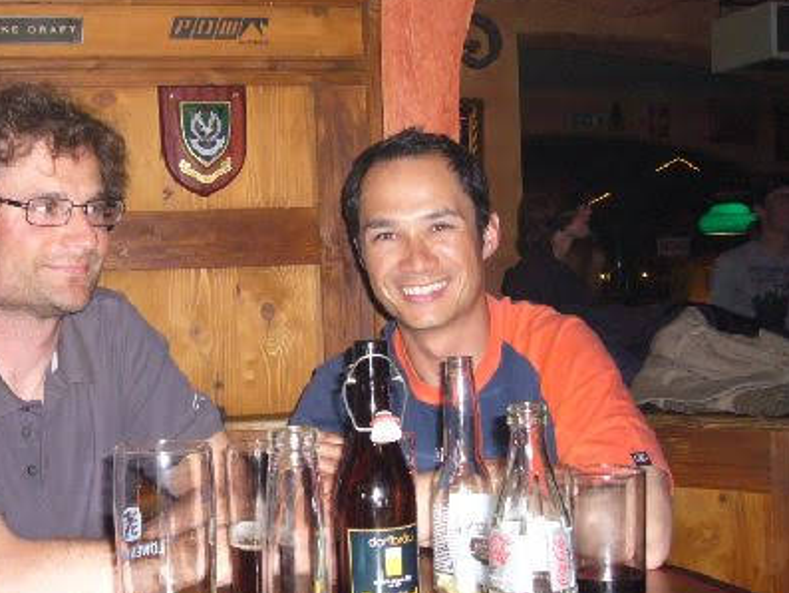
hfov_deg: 35.1
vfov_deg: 27.0
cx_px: 248
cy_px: 365
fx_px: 1231
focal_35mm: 54
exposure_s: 1/30
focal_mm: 6.4
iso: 250
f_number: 3.2
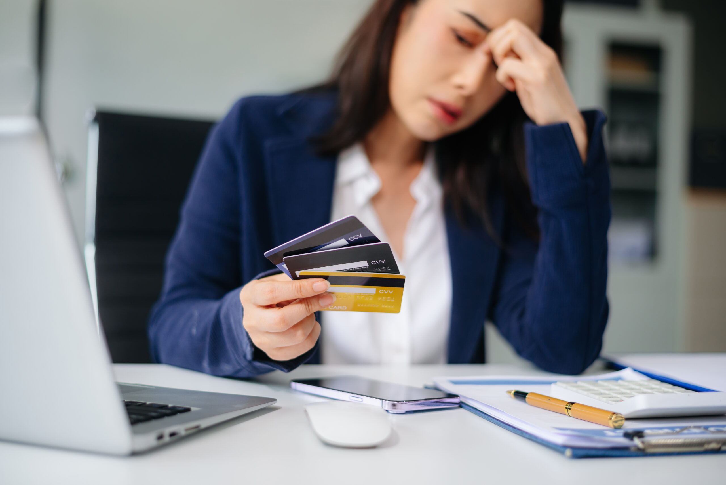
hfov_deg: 39.6
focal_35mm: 50
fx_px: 1009
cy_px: 242
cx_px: 363
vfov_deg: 27.0
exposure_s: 1/250
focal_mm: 50
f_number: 2
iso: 250
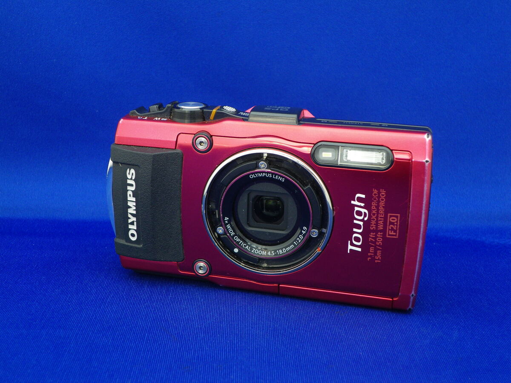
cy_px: 192
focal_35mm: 46
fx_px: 679
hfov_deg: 41.2
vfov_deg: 31.5
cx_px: 256
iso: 64
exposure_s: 1/4
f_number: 3.3
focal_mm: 8.2
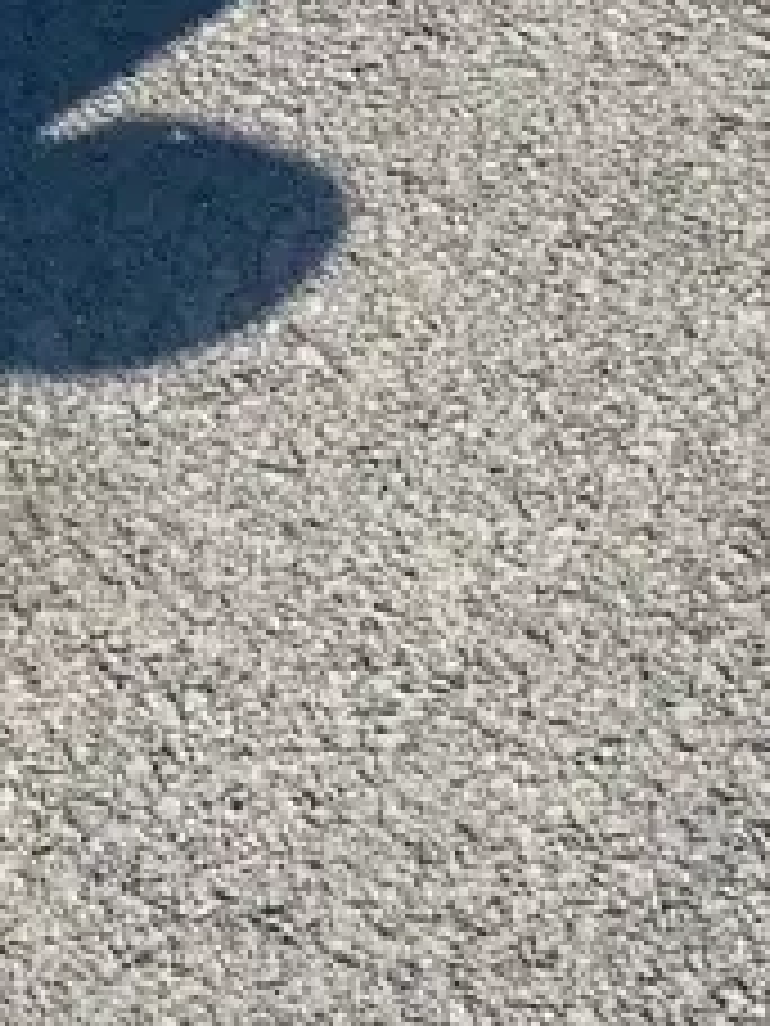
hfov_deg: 9.7
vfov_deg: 10.7
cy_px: -1611
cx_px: 198
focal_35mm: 152
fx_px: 4508
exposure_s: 1/2890
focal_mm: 4.25
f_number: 1.8
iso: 32
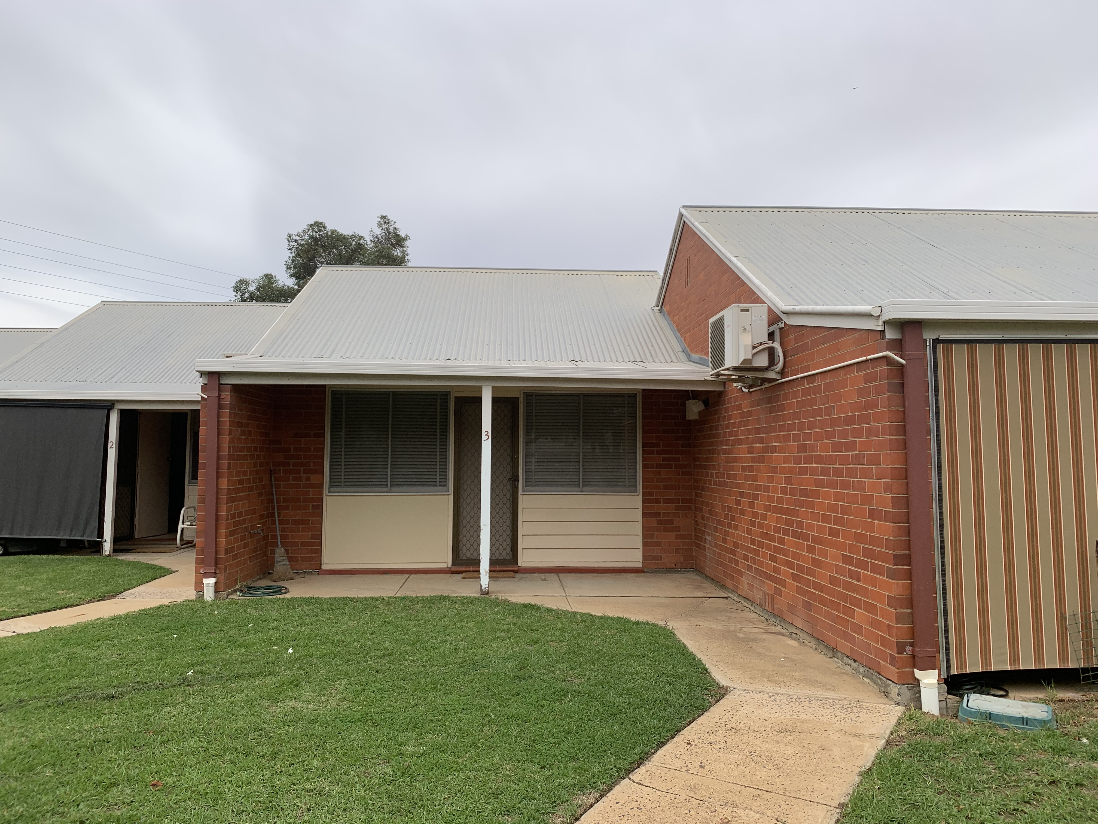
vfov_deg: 53.1
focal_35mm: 26
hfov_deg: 67.3
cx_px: 549
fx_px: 825
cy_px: 412
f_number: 1.8
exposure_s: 1/1992
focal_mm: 4.25
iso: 25
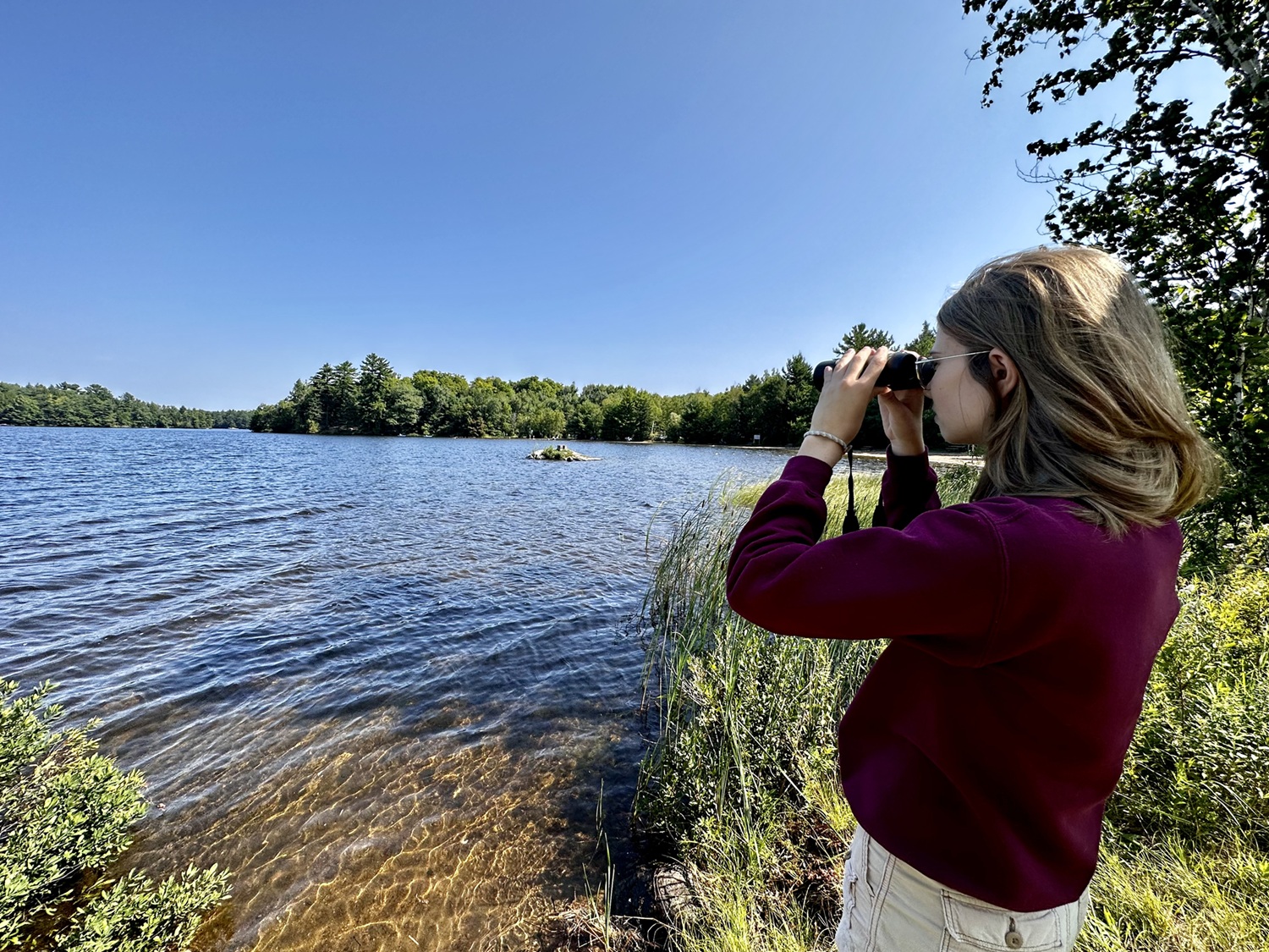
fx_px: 513
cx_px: 634
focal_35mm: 14
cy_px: 476
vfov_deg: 85.7
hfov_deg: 102.1
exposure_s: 1/1125
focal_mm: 2.22
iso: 50
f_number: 2.2
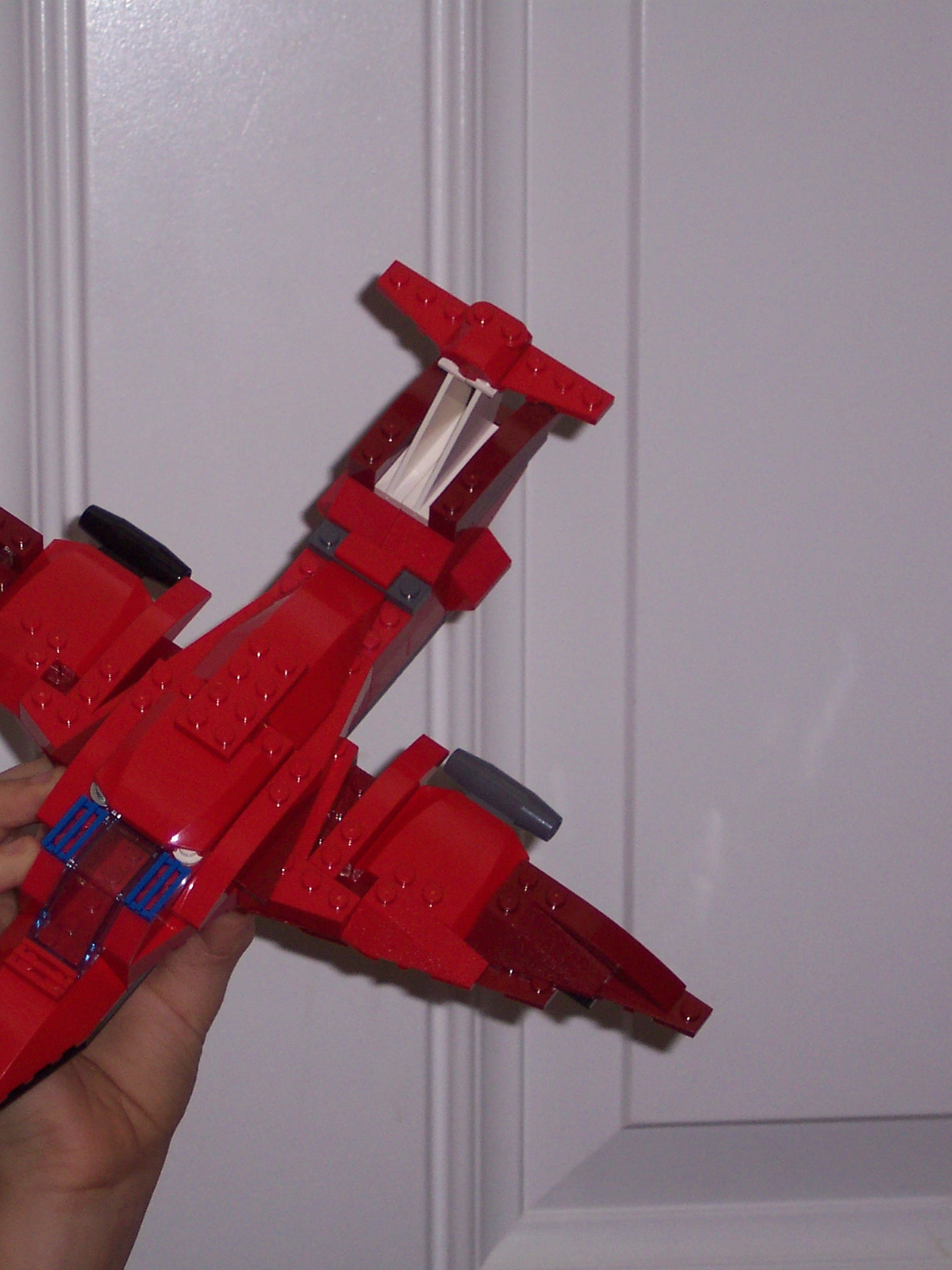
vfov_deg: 16.6
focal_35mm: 119
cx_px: 300
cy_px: 635
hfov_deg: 12.4
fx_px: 4364
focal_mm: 18.7
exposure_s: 1/60
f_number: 4.1
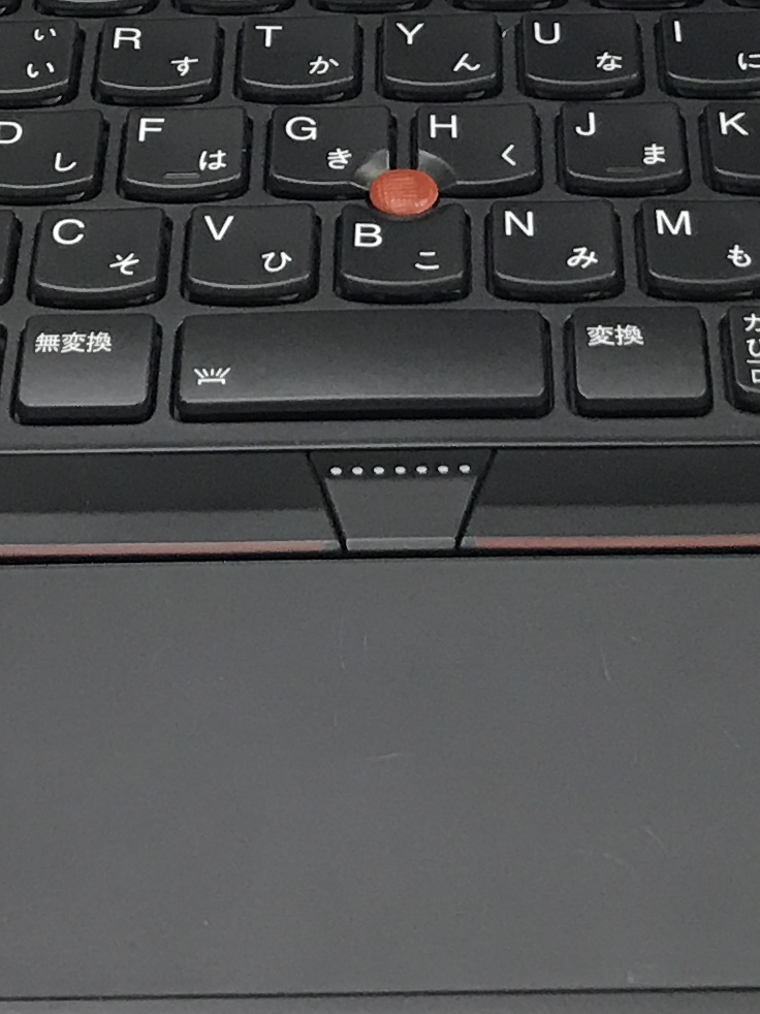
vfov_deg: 16.2
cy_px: -294
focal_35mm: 115
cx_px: 486
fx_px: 3368
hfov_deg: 12.9
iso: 40
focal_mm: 3.99
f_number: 1.8
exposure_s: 1/17
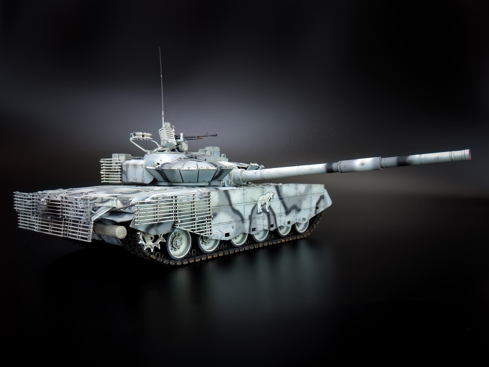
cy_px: 184
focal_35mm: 33
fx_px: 466
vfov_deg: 42.9
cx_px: 244
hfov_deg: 55.4
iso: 160
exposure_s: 1/50
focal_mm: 5.8
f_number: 3.2
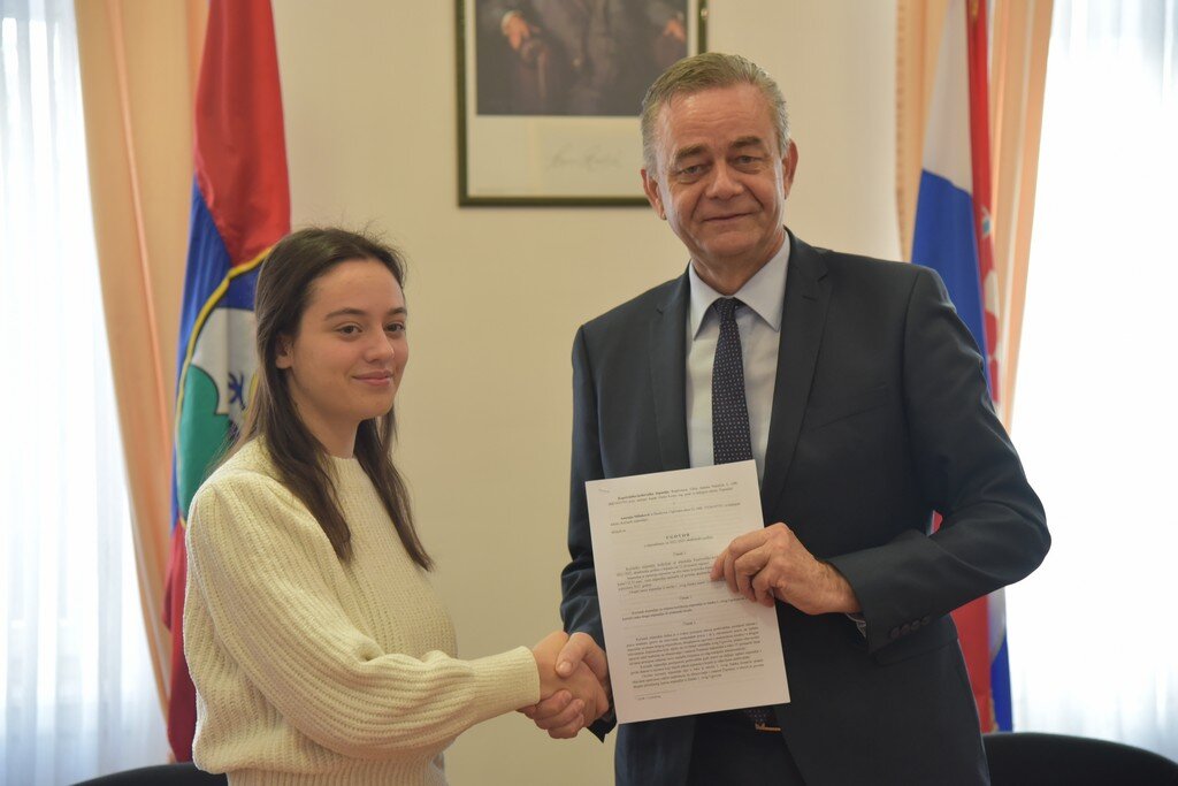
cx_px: 589
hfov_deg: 26.0
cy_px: 393
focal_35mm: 78
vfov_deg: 17.5
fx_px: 2553
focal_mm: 78
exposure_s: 1/80
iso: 2000
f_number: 4.5
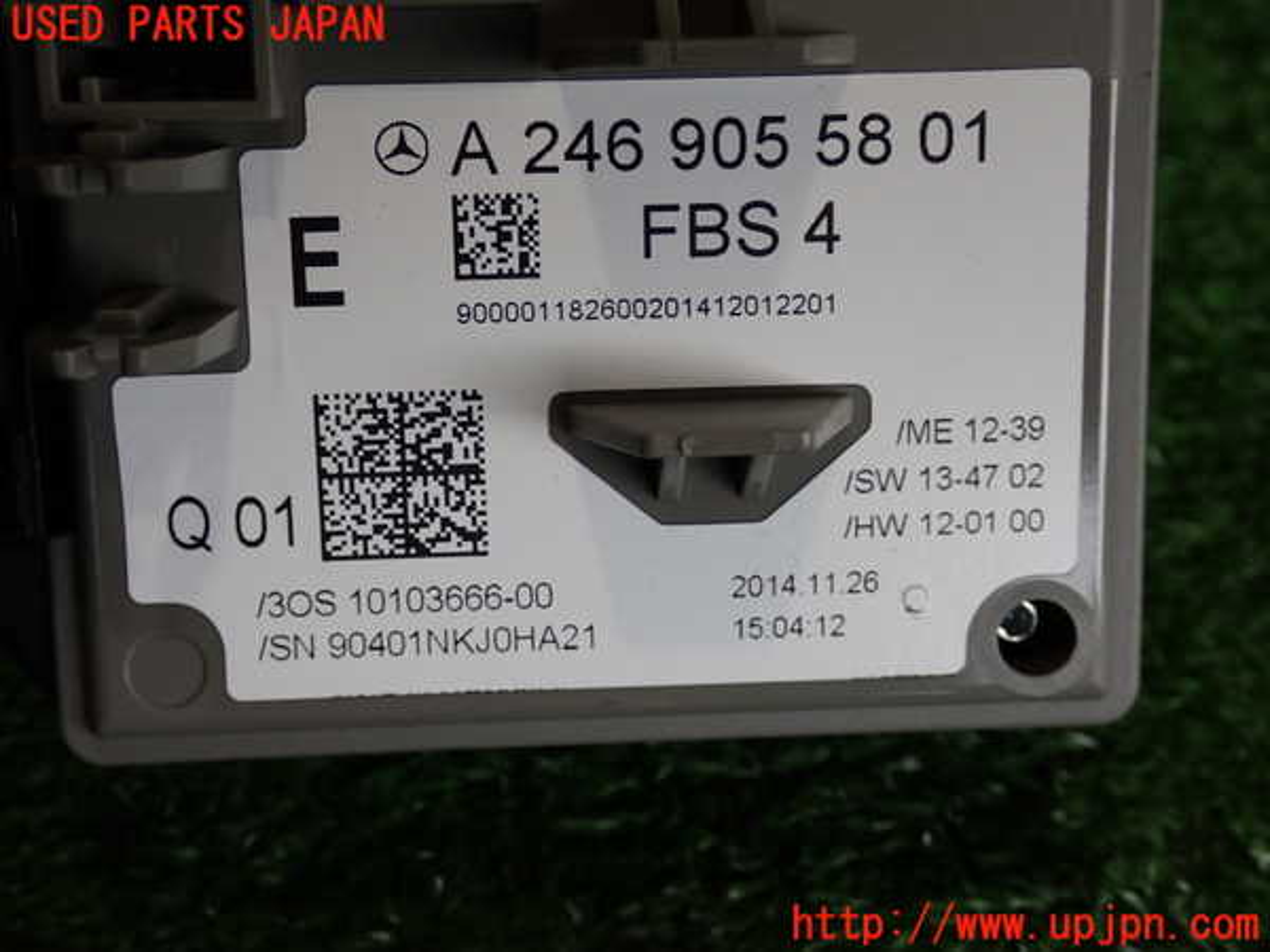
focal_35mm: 50
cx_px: 635
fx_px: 1834
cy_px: 476
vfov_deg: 29.1
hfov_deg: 38.2
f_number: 3.2
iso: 200
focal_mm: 9.01
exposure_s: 1/50
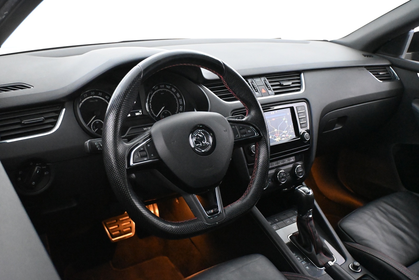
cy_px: 140
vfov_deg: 39.1
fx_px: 393
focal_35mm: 34
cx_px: 210
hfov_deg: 56.1
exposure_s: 1/60
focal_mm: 22.5
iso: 11400
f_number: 4
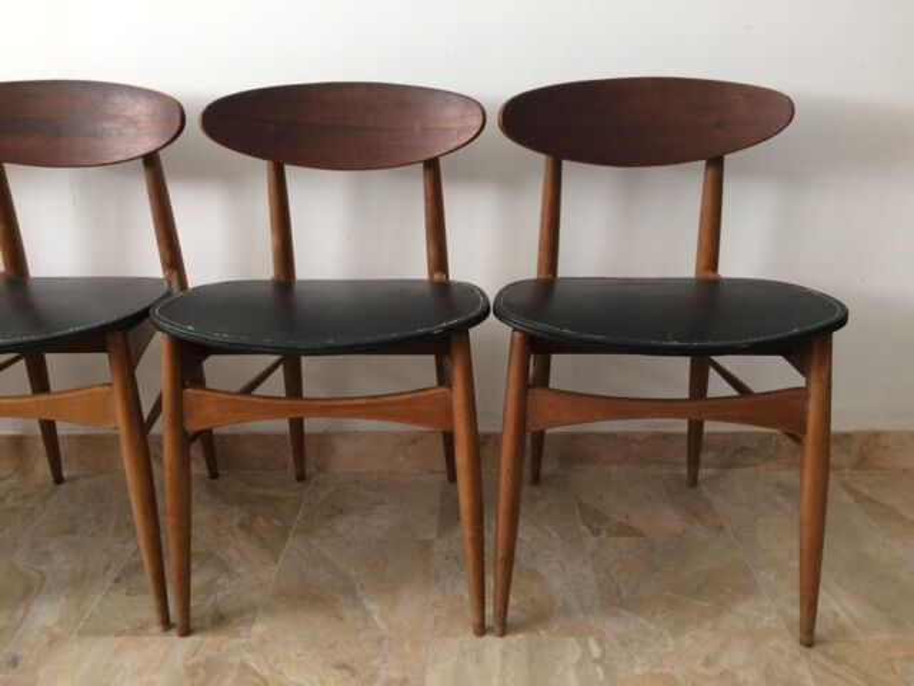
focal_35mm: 29
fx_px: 766
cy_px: 343
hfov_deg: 61.7
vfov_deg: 48.2
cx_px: 457
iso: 125
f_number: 2.2
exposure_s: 1/33
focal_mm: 4.15
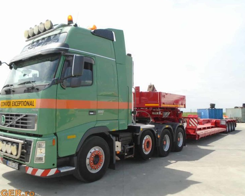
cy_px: 98
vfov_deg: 51.5
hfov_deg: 62.1
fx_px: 203
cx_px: 112
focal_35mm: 28
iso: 100
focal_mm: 4.6
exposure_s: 1/800
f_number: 3.2
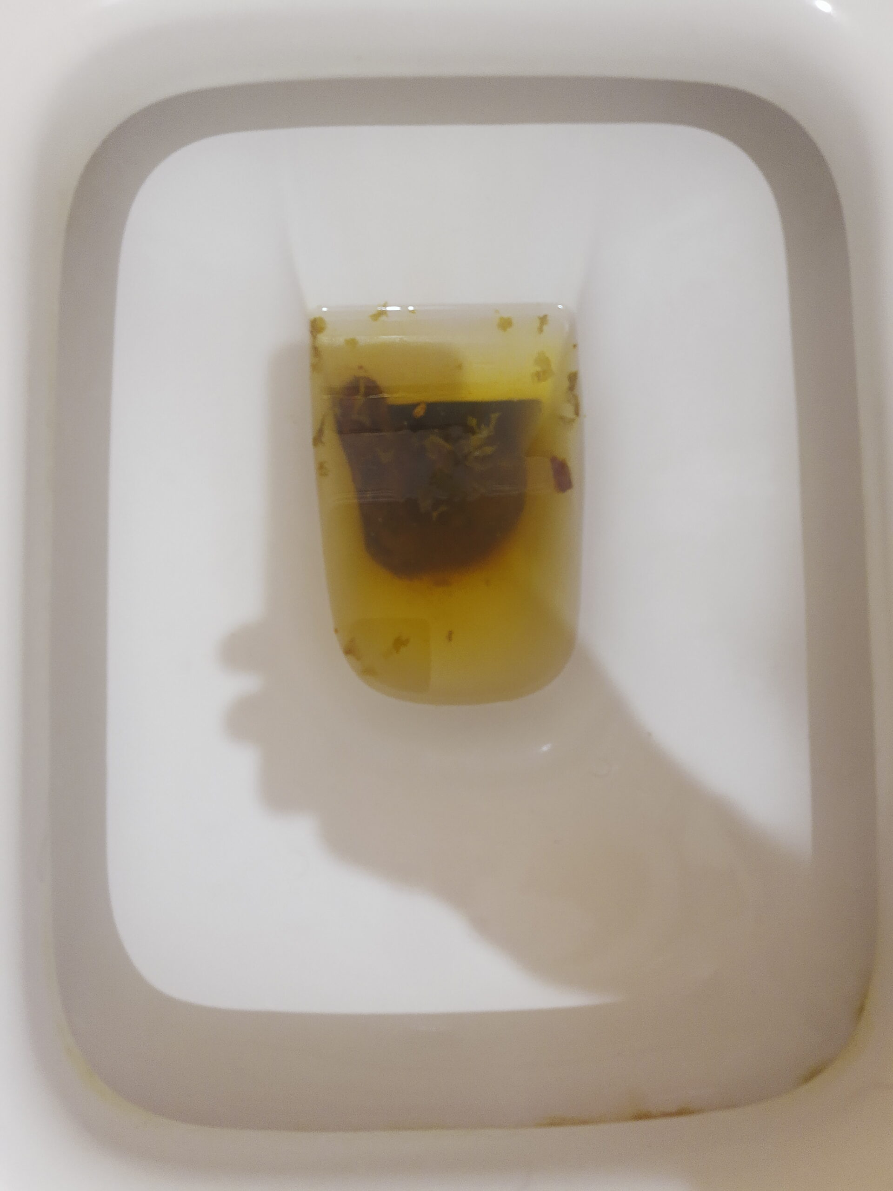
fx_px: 894
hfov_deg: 53.1
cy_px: 596
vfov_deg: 67.3
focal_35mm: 26
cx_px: 446
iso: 259
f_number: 1.7
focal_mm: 4.75
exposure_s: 1/20
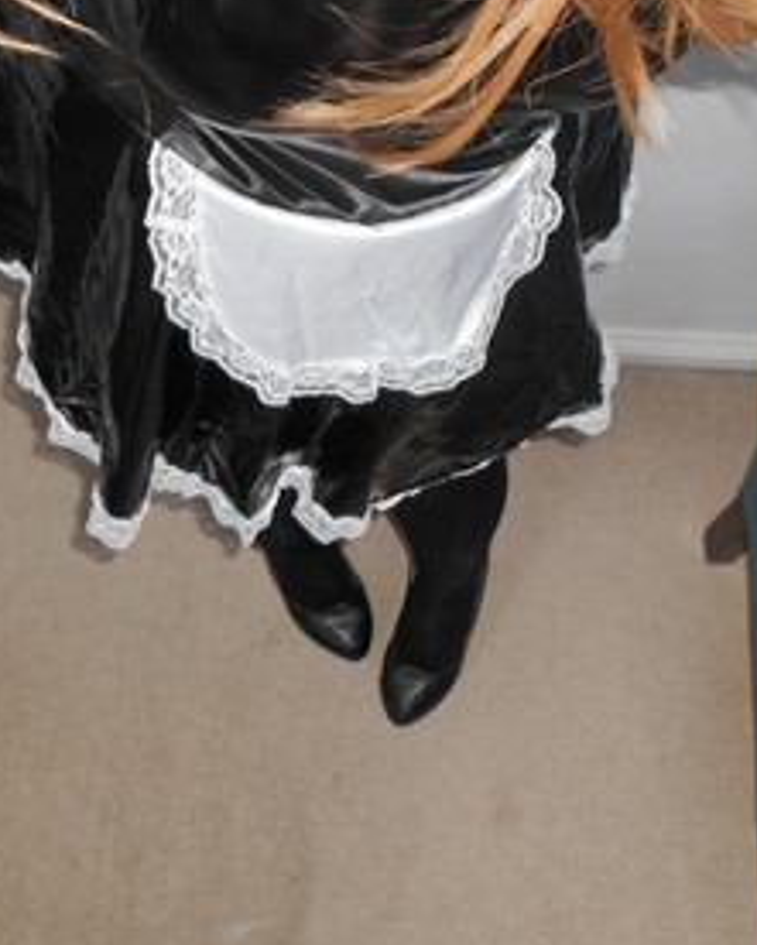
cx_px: 284
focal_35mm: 46
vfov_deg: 40.3
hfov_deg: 32.6
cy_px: 505
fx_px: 1288
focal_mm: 4.6
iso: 200
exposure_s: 1/25
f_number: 3.2
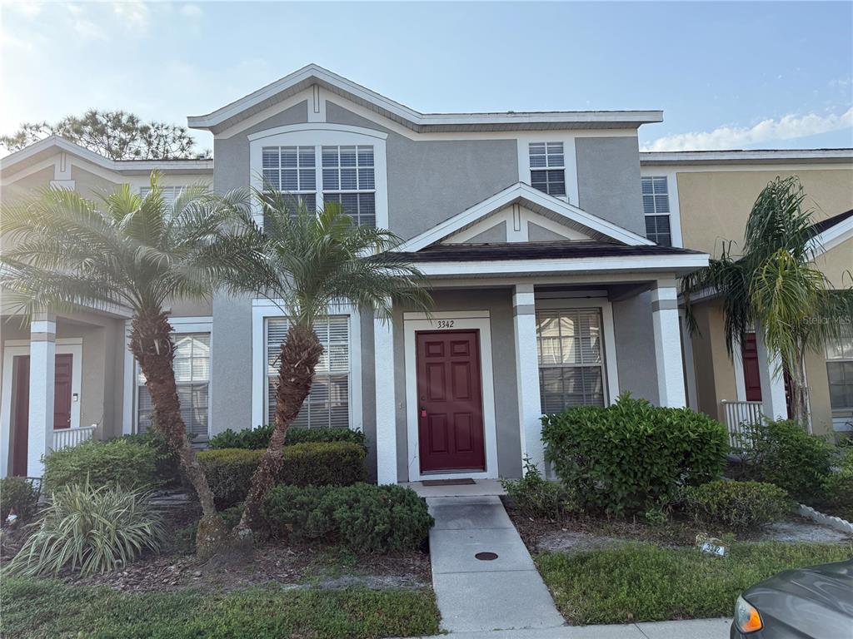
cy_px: 320
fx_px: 591
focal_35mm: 24
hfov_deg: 71.6
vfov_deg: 56.8
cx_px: 426
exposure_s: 1/2232
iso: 100
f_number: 1.78
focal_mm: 6.76
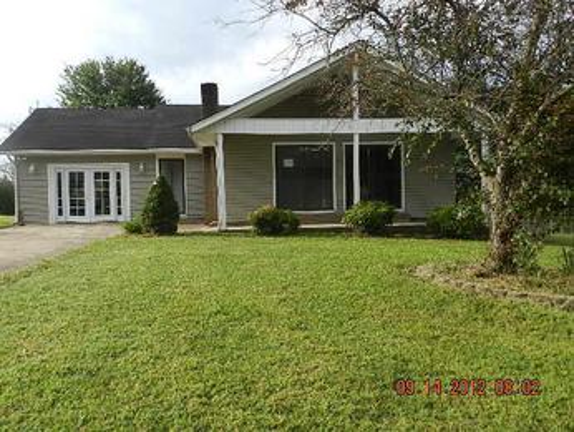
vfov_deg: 44.2
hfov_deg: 56.8
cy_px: 216
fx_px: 531
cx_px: 287
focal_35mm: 32
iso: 160
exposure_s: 1/640
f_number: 3.7
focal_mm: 5.6
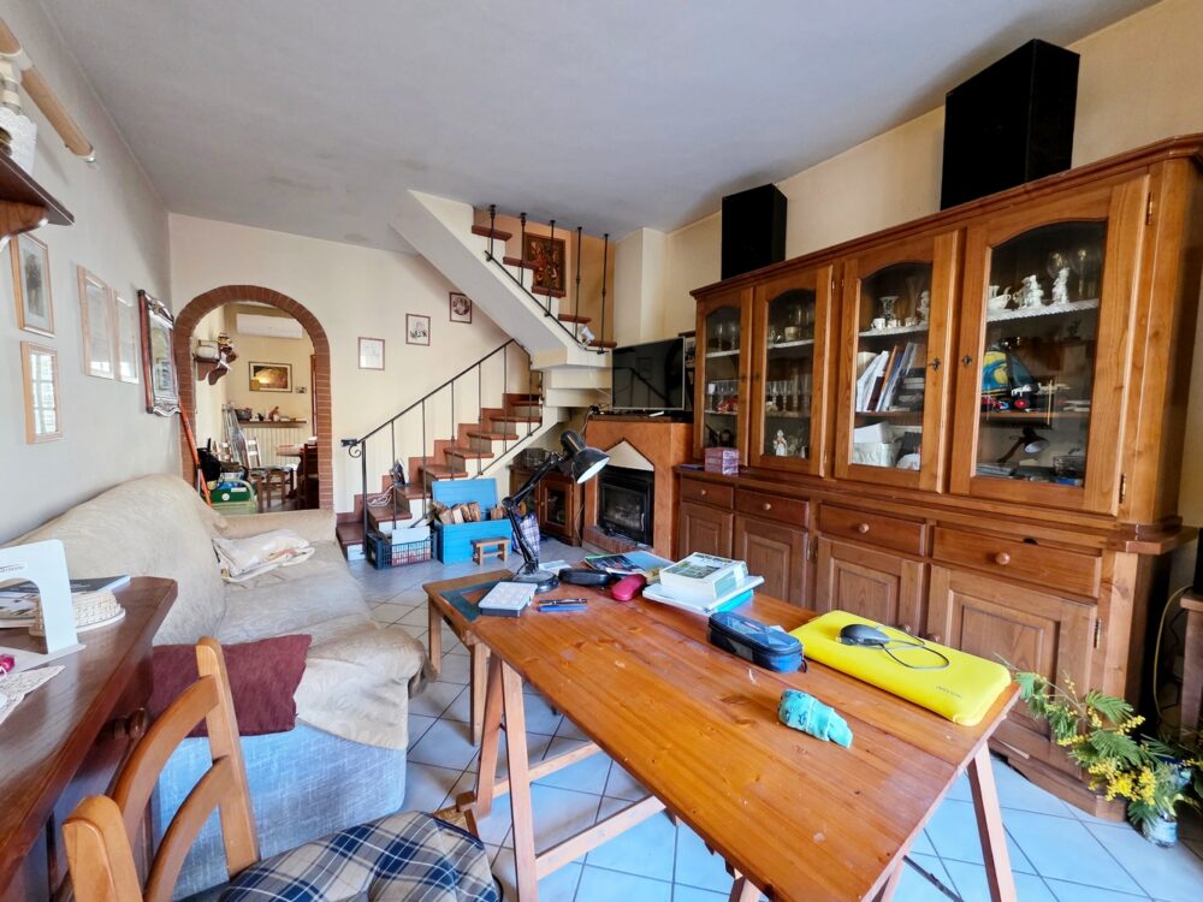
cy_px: 451
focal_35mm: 13
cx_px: 602
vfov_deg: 89.9
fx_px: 452
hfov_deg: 106.2
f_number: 1.9
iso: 500
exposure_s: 1/50
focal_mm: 2.2
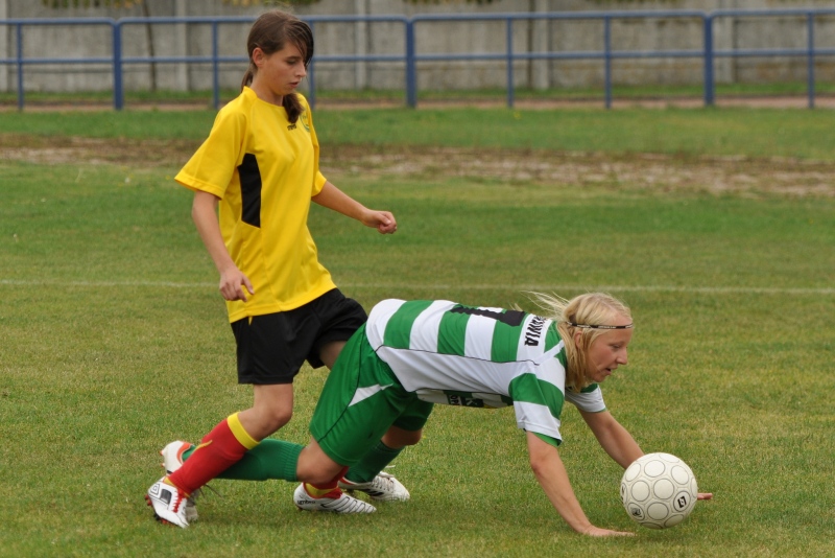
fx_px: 4037
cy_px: 279
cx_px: 418
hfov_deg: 11.8
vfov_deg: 7.9
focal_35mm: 174
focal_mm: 116
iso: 200
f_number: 4
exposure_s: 1/1000
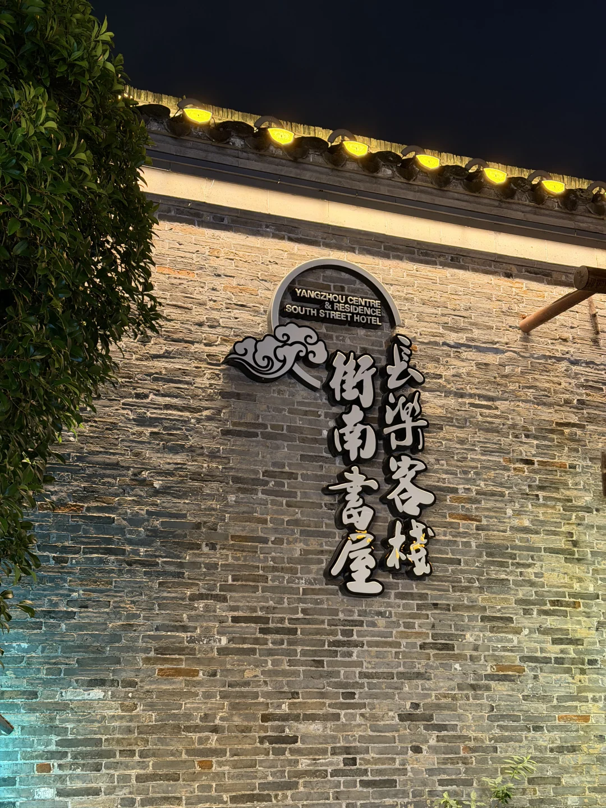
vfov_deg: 39.7
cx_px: 303
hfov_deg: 30.3
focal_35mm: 48
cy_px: 404
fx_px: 1120
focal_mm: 6.76
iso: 320
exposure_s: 1/33
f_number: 1.78
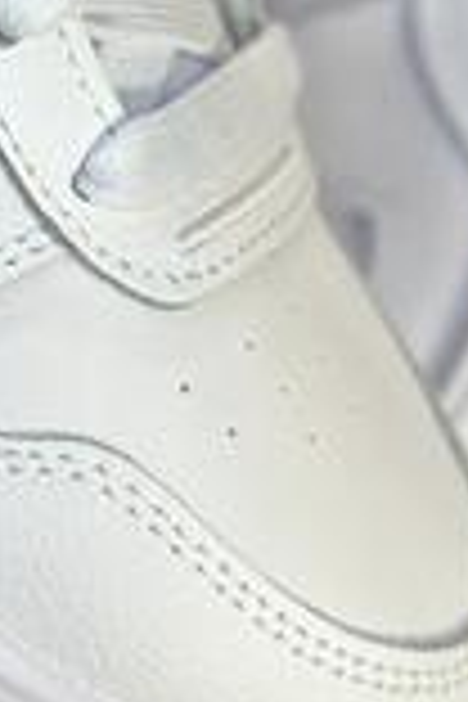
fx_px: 3763
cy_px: -266
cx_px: -326
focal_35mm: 193
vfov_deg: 10.4
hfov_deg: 7.0
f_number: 1.78
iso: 80
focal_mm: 6.86
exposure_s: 1/233
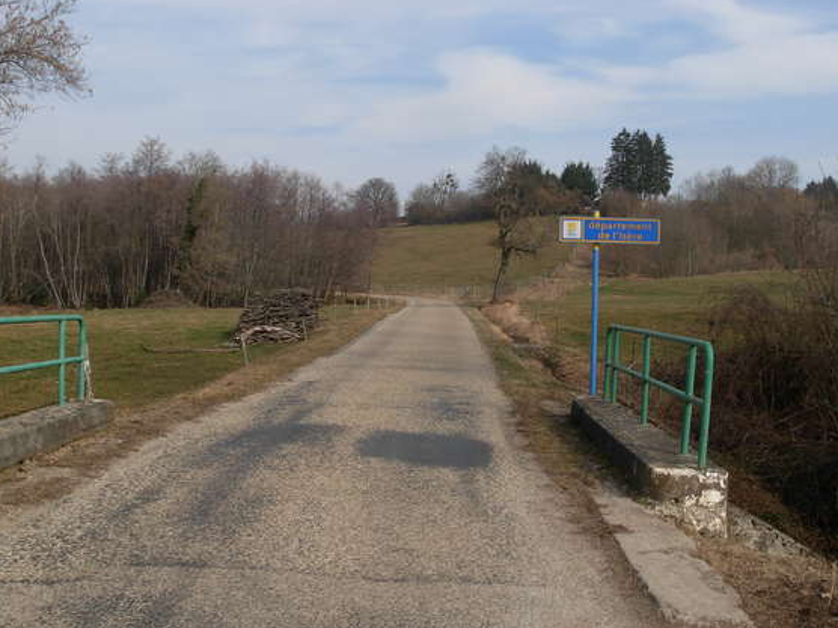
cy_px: 310
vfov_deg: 35.1
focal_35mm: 41
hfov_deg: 45.8
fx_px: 993
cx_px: 439
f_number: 4.9
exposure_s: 1/470
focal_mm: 6.3
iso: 79
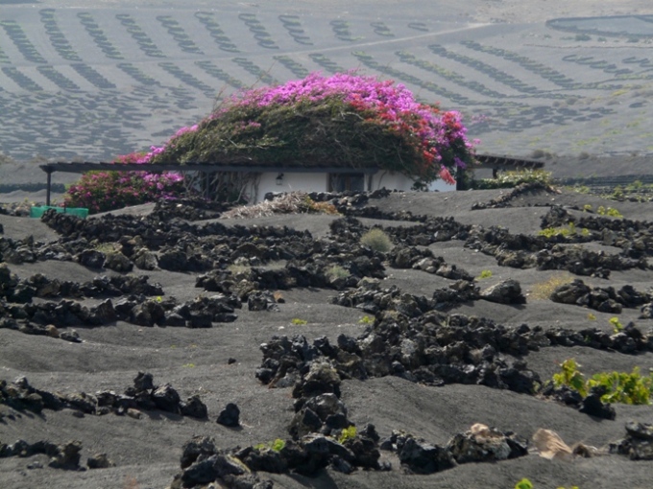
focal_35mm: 337
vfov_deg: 4.4
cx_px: 326
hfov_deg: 5.9
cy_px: 244
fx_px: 6357
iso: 100
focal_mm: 55.4
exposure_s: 1/250
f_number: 5.6
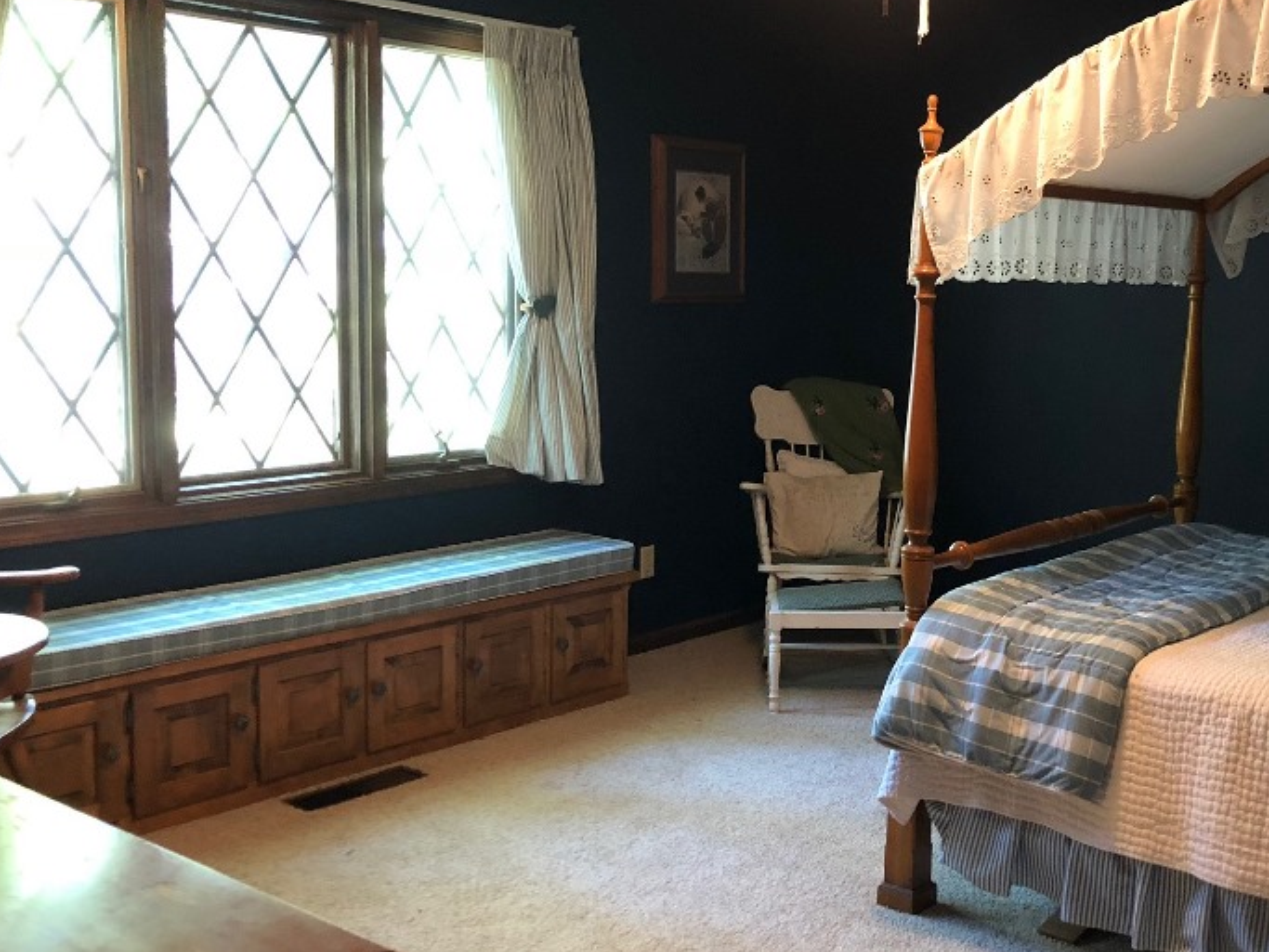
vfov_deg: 34.3
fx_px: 1539
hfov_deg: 43.9
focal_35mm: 42
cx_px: 884
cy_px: 476
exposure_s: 1/6
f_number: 1.8
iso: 80
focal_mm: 3.99
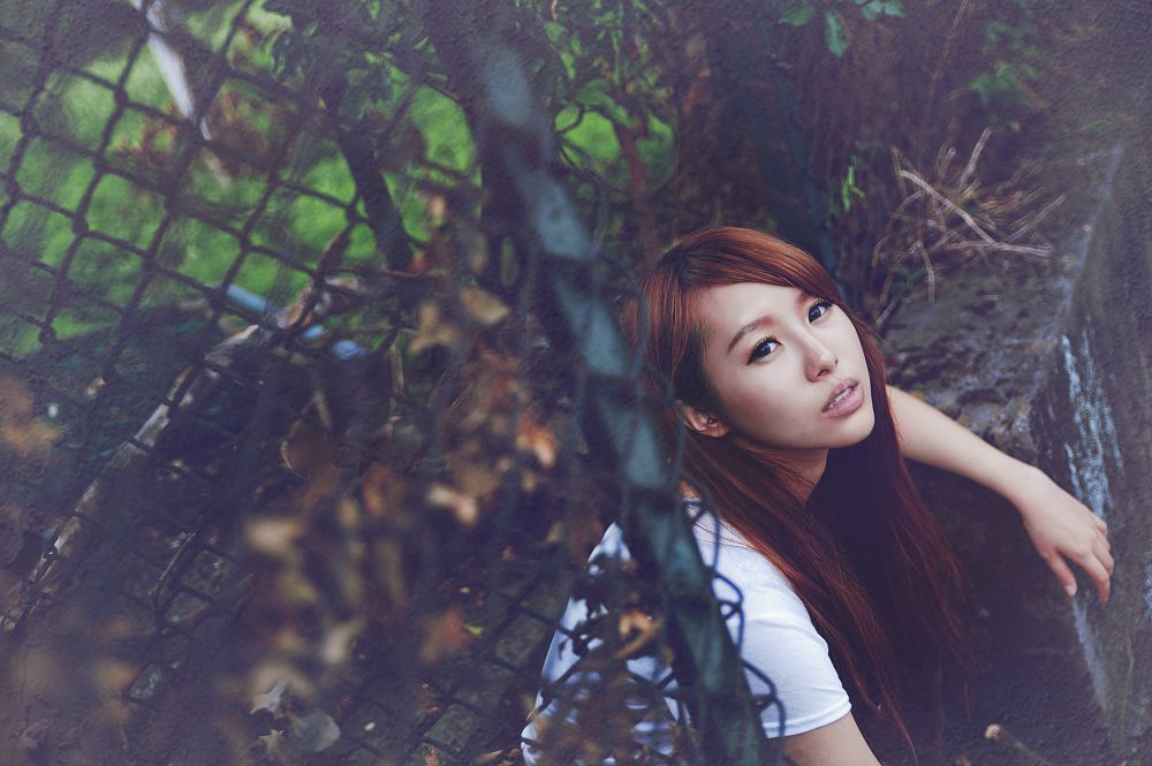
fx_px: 1471
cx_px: 576
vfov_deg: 29.2
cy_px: 383
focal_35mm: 46
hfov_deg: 42.8
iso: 200
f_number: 2.8
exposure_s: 1/400
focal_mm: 46
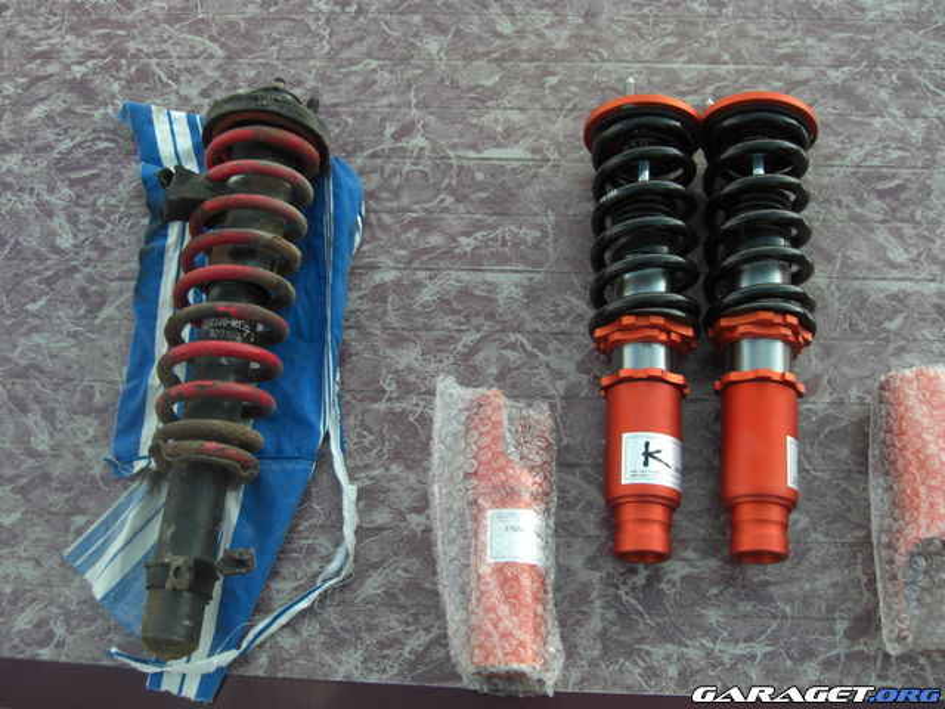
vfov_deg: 37.7
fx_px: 1037
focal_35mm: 38
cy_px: 354
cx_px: 472
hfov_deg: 49.0
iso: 80
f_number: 2.8
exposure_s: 1/250
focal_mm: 7.9
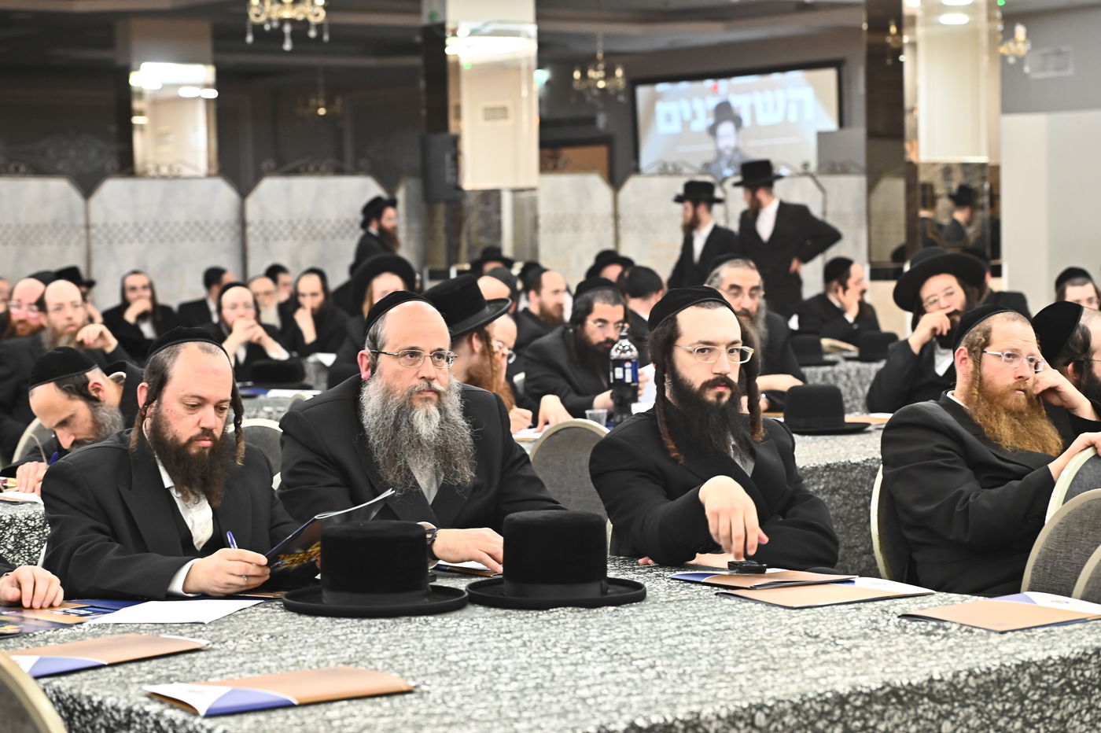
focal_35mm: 90
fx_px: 2751
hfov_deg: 22.6
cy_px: 366
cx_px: 550
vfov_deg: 15.2
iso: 2500
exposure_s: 1/100
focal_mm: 90
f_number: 5.6
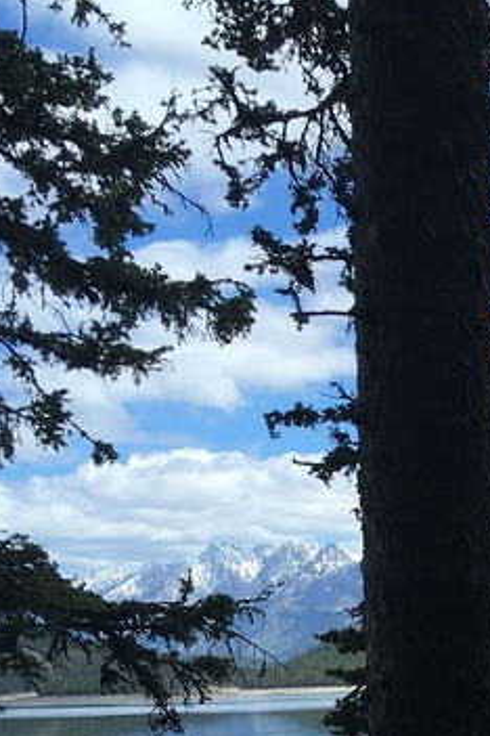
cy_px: 732
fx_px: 1797
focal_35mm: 88
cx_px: 838
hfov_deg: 14.0
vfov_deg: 22.3
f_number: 2.2
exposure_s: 1/1148
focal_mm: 4.15
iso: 25
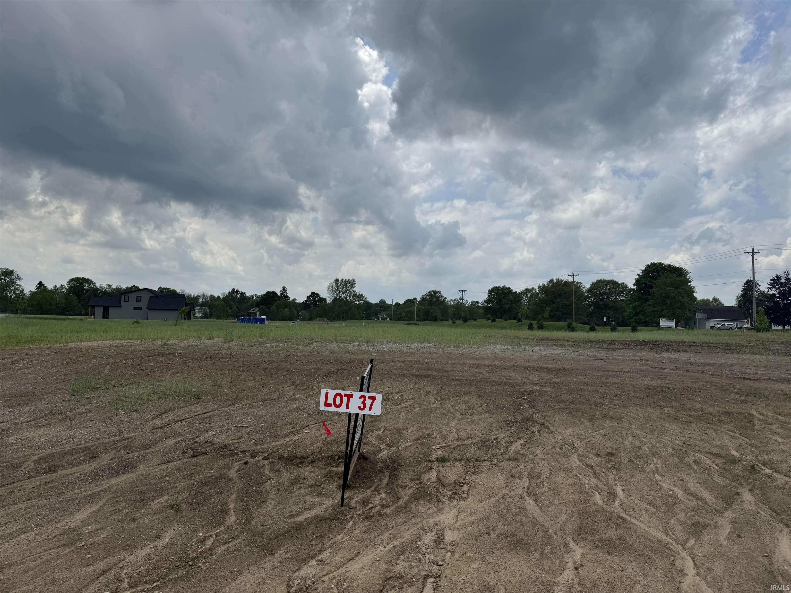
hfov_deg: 71.6
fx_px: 548
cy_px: 296
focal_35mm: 24
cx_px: 396
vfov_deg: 56.8
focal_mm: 6.76
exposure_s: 1/7937
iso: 80
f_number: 1.78
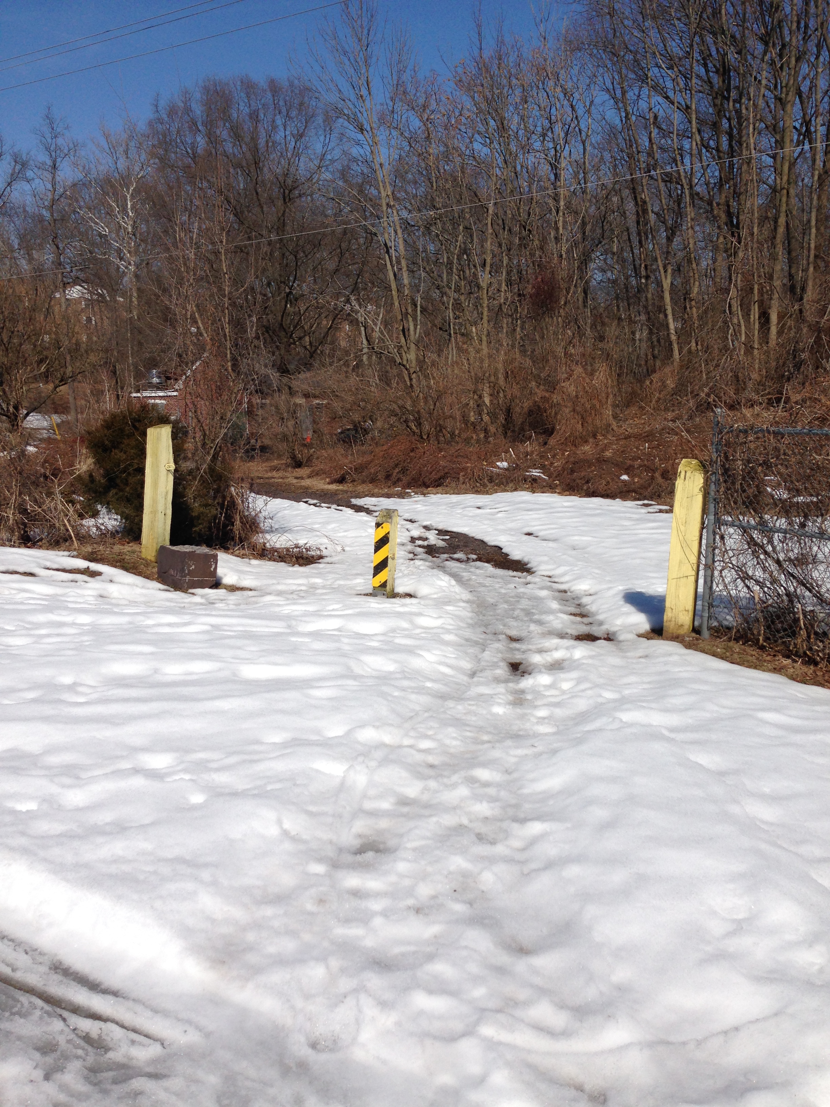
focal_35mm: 33
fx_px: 1055
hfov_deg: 42.9
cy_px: 554
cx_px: 415
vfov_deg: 55.4
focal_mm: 4.12
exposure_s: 1/3876
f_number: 2.4
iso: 50
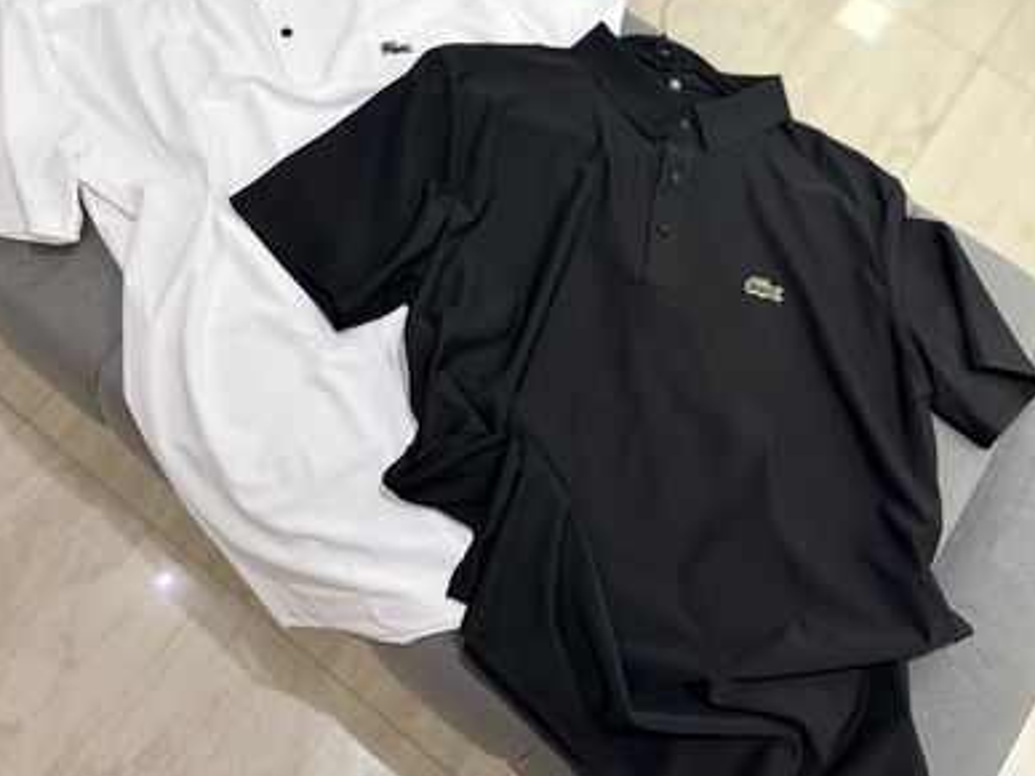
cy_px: 292
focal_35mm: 33
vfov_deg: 42.6
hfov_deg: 55.3
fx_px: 987
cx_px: 507
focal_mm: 6.76
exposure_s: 1/100
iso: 200
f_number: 1.78
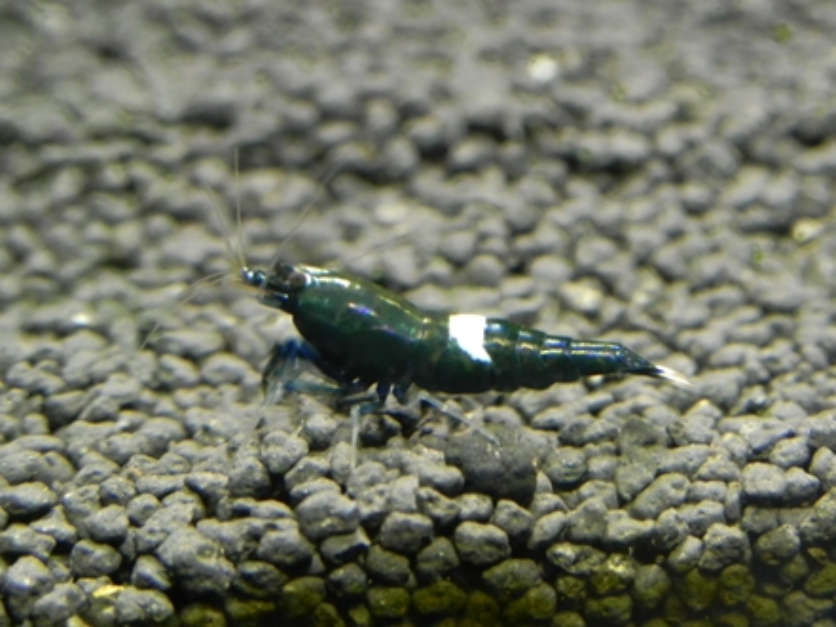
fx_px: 2875
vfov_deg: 12.5
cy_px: 319
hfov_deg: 16.5
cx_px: 423
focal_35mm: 119
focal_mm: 18.8
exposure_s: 1/9.5
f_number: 4
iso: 200
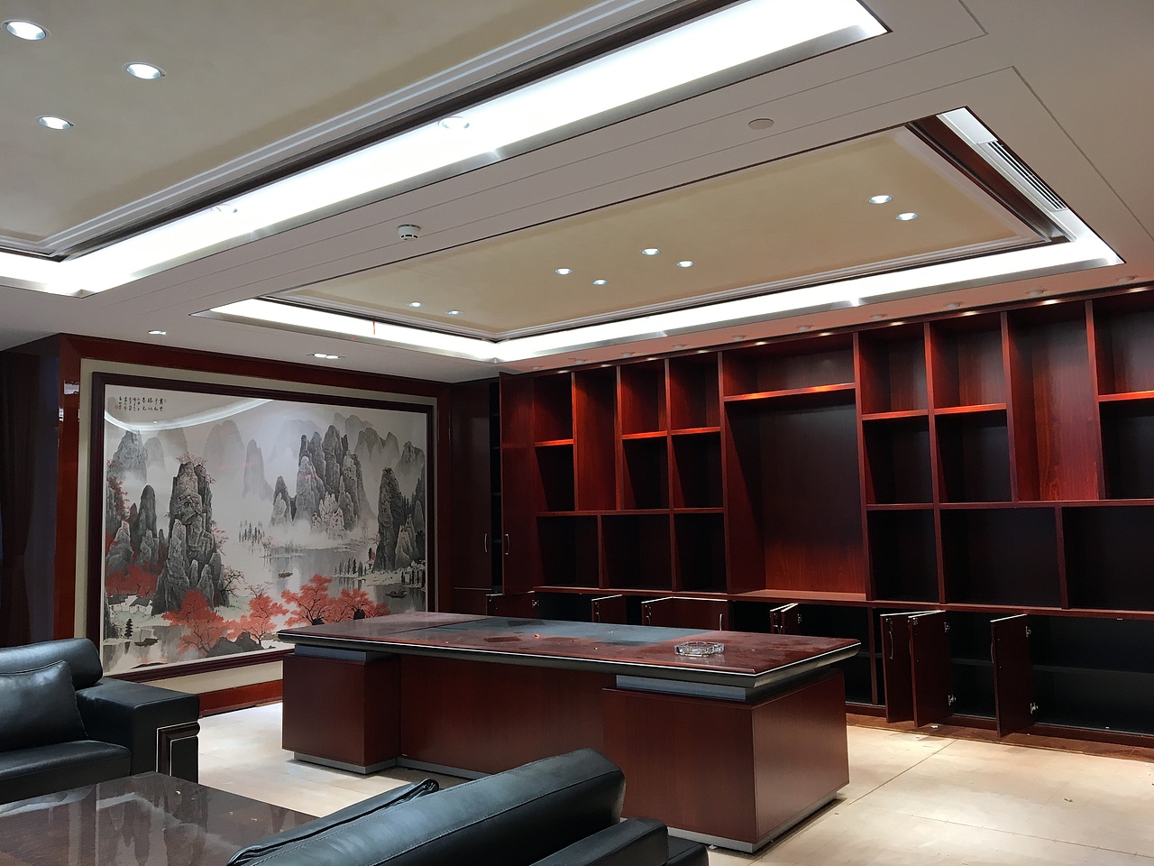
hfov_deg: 61.7
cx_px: 577
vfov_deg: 48.2
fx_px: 967
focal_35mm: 29
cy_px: 433
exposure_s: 1/33
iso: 40
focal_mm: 4.15
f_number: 2.2
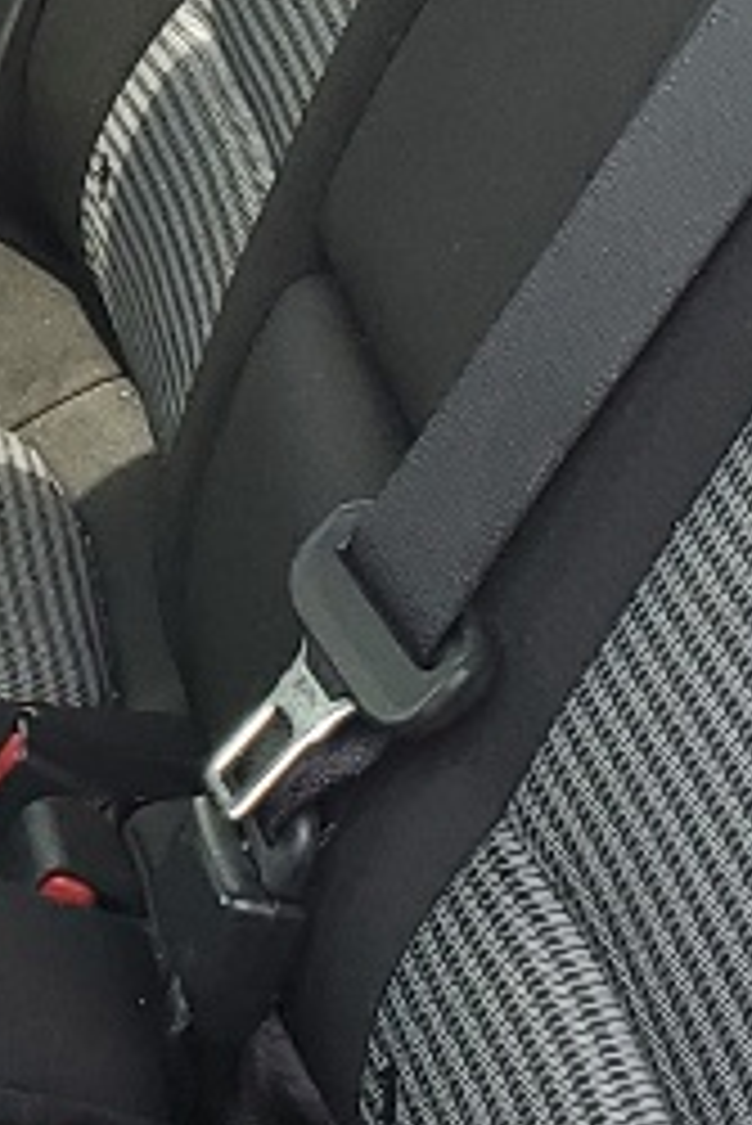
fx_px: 5413
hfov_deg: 7.6
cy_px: 562
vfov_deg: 11.9
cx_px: -793
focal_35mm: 173
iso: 50
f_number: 1.5
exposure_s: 1/196
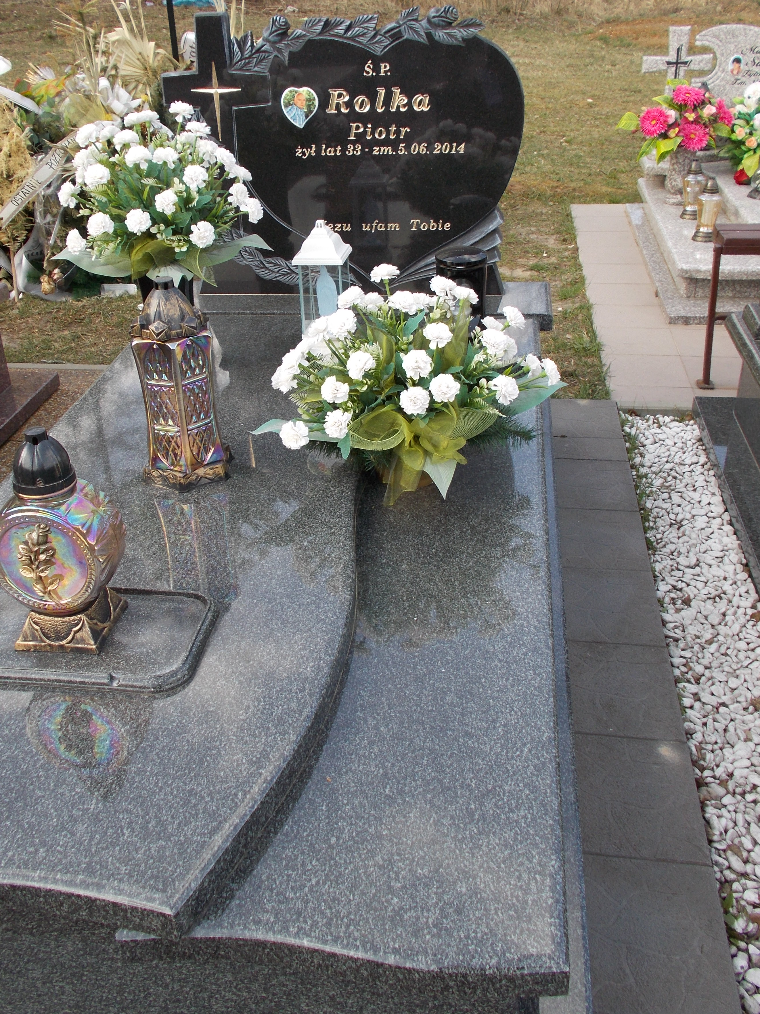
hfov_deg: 41.8
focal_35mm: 34
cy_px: 455
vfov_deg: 53.9
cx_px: 351
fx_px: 995
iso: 80
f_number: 3.2
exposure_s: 1/200
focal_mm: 4.6
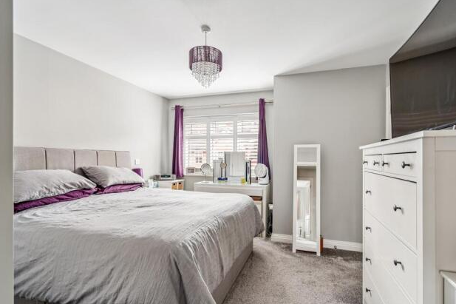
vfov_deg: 70.4
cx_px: 236
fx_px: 215
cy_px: 159
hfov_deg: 93.3
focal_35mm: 17
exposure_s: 1/2.5
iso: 320
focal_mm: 16
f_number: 4.5
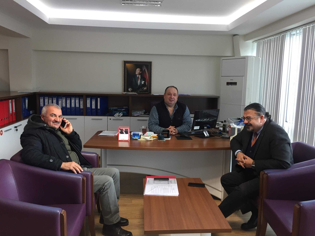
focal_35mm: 29
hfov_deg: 61.7
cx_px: 158
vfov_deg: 48.2
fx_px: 264
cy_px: 118
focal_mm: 4.15
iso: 100
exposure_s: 1/33
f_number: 2.2
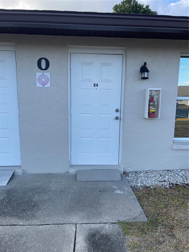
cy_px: 126
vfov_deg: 69.4
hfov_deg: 54.9
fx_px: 182
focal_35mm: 25
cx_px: 94
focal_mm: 5.1
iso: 32
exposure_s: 1/938
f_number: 1.6
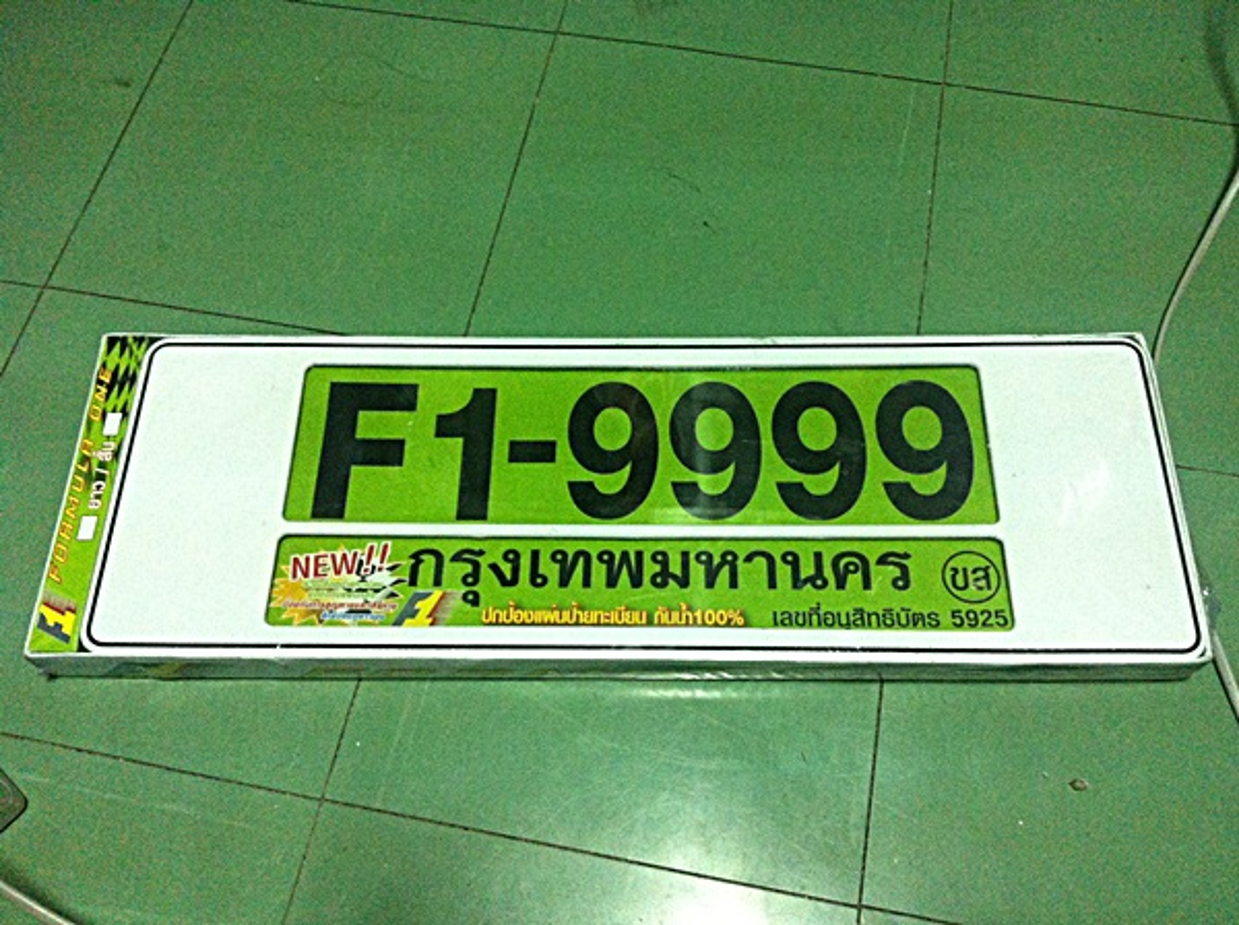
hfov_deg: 52.7
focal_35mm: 35
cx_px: 620
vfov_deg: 40.6
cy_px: 462
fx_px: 1251
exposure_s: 1/15
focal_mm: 3.85
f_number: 2.8
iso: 400
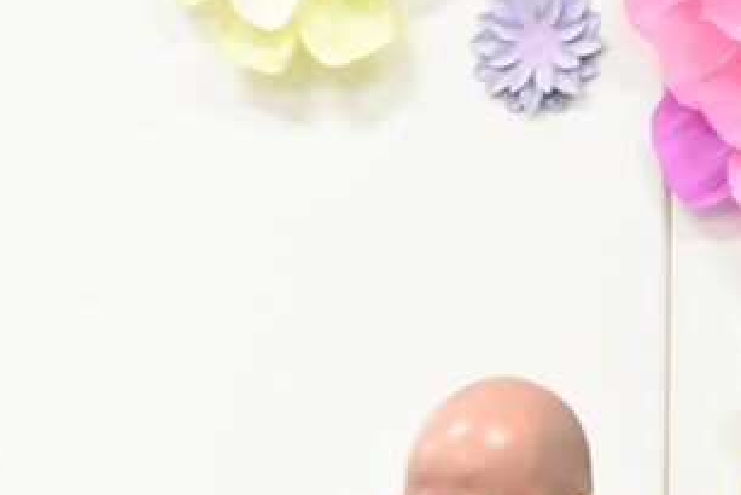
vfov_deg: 4.8
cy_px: 874
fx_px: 5786
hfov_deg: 7.3
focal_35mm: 281
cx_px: -152
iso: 3200
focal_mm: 48
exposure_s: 1/125
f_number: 4.5
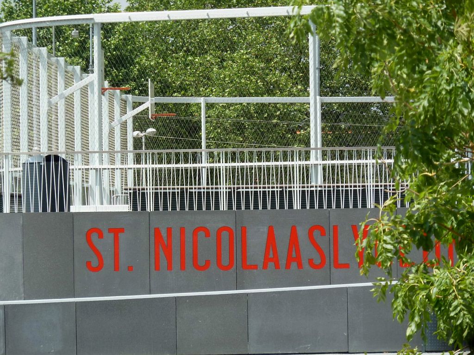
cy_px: 178
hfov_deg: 9.4
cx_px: 237
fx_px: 2874
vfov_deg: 7.1
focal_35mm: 210
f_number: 4.6
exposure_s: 1/250
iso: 80
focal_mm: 34.4
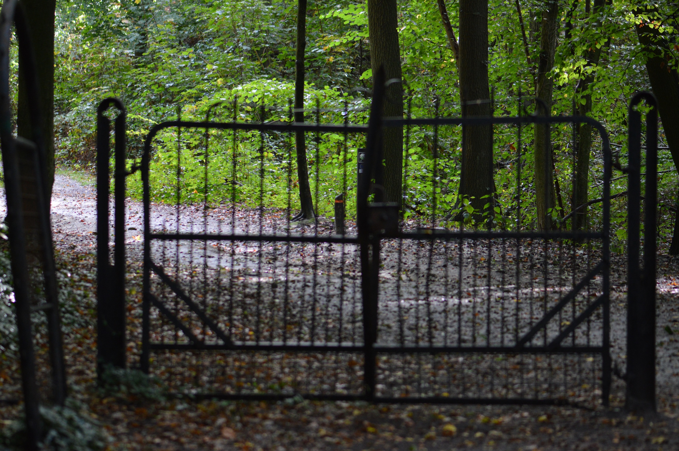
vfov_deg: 8.7
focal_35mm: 158
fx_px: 2968
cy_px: 226
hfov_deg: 13.1
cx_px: 340
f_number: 2.8
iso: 800
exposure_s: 1/160
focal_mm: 105
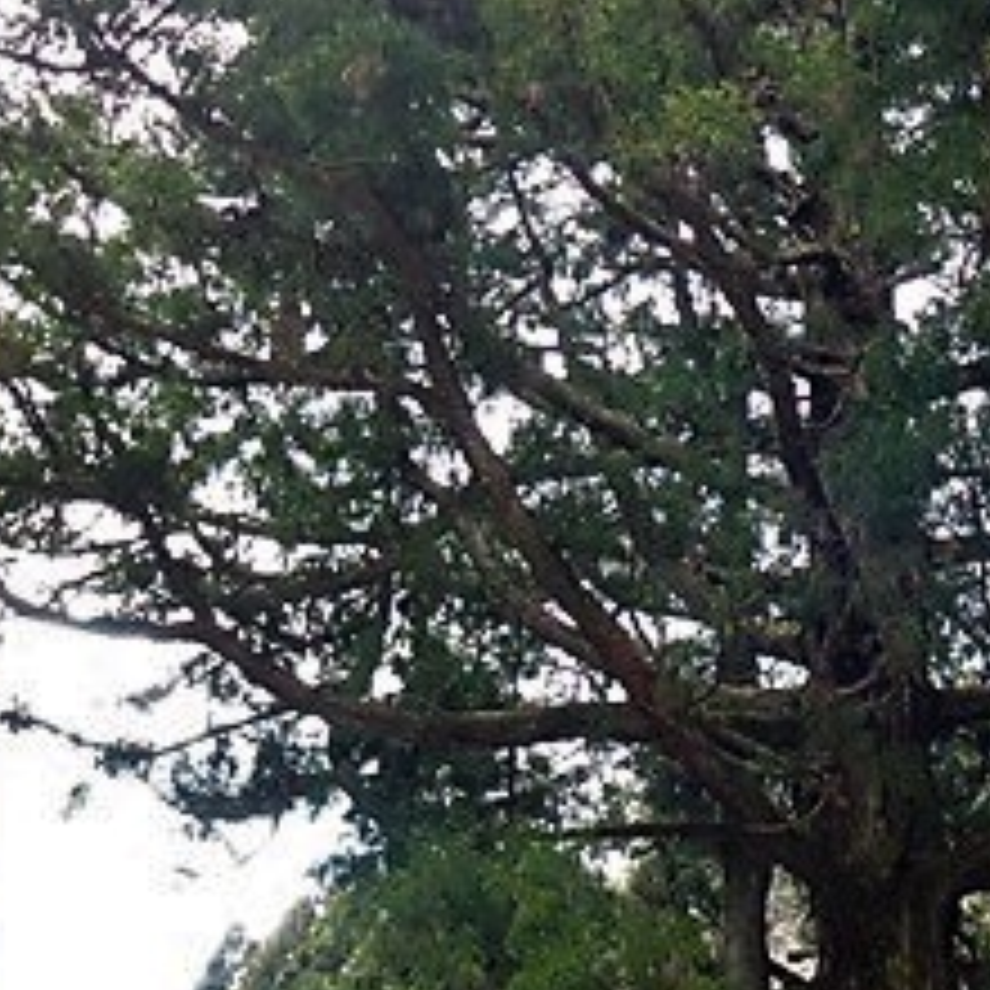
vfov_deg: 23.8
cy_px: 716
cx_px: 1012
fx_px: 2330
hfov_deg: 22.9
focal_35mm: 72
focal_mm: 5
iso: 200
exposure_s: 1/60
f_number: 3.5
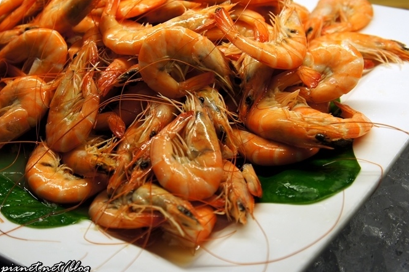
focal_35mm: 61
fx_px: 693
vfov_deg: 22.2
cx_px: 147
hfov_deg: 32.7
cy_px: 100
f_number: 4.5
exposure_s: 1/80
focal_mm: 30
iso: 200
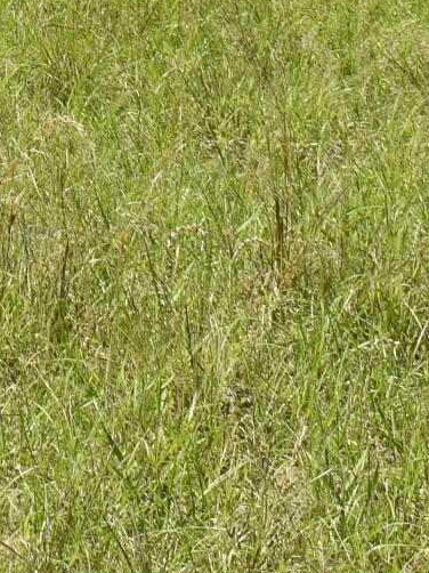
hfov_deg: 6.8
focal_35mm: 207
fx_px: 3423
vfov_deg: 9.3
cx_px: -551
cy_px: -334
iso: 110
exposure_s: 1/250
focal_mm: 24
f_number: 8
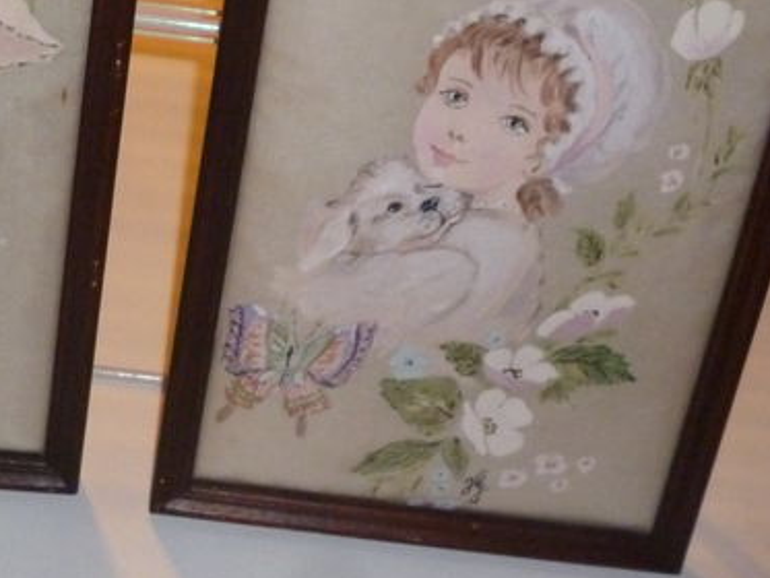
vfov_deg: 19.4
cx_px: 266
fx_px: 1669
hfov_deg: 25.9
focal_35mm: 75
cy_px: 91
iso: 400
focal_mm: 5
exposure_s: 1/60
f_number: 3.1
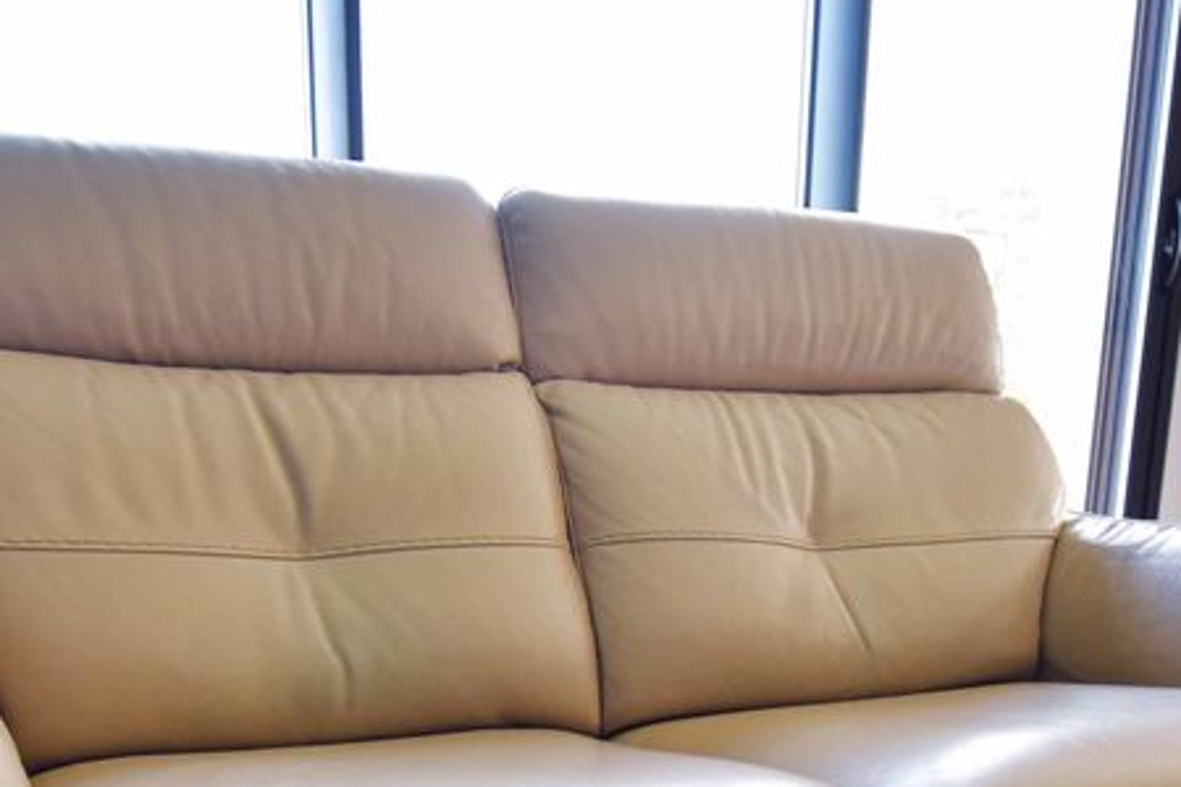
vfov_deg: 30.6
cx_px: 514
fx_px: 1312
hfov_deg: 48.3
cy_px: 820
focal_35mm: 40
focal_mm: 12
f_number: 4.8
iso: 450
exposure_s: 1/60
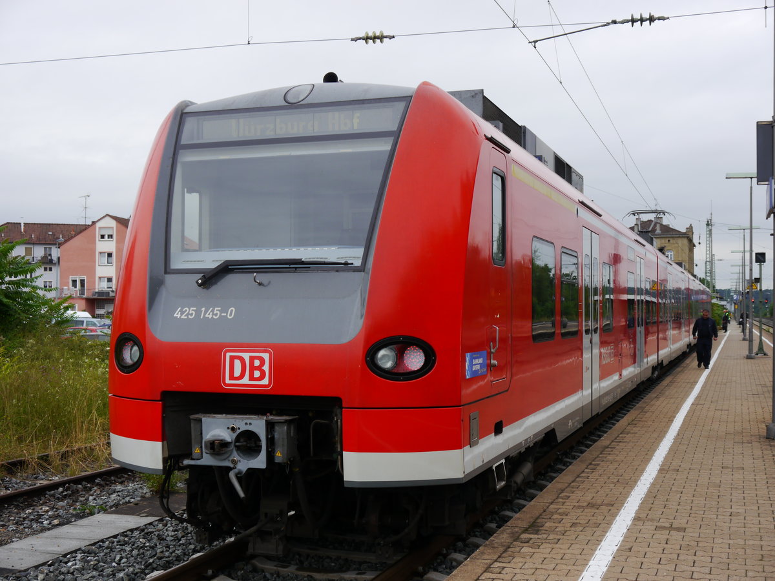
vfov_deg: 30.3
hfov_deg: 39.7
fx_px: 1075
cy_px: 290
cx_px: 388
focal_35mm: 48
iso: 160
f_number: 5.6
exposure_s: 1/200
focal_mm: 24
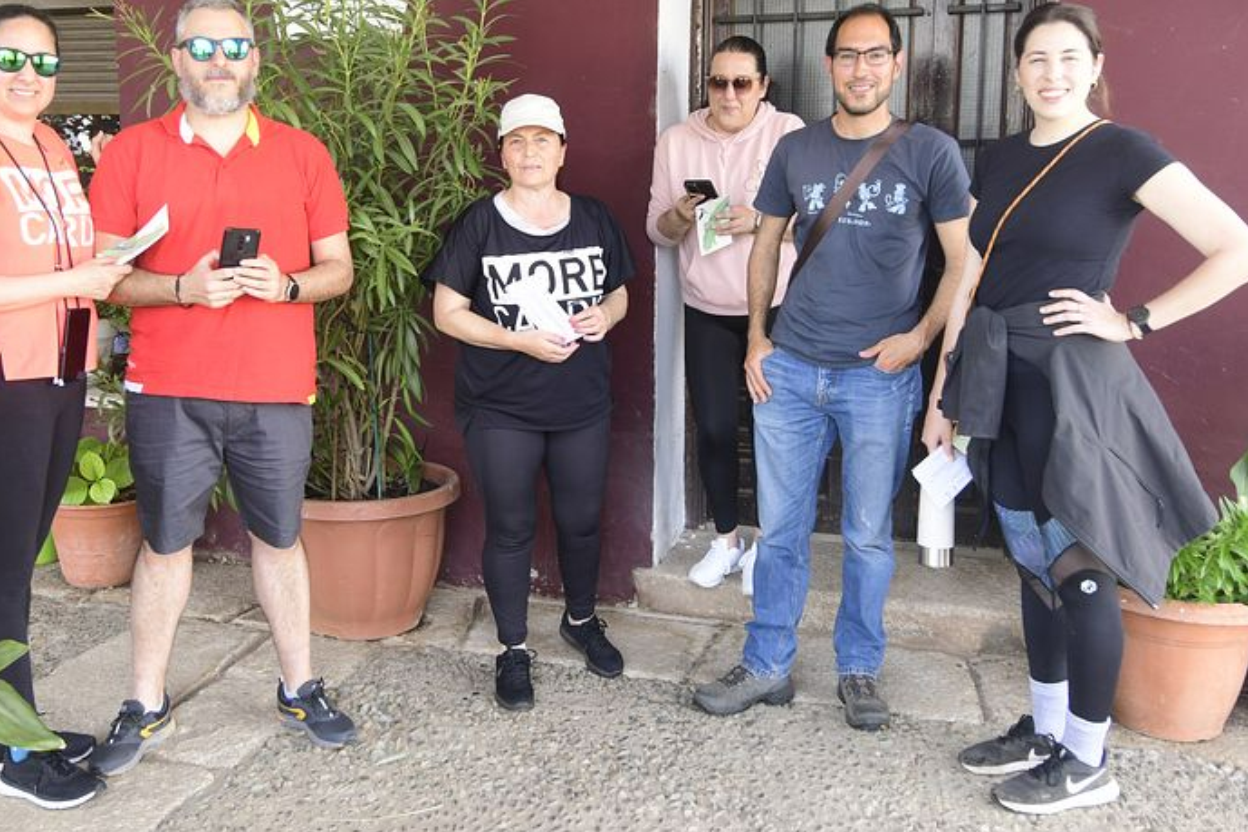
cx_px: 558
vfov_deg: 35.8
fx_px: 1282
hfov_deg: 51.8
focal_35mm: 37
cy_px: 337
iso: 320
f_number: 5
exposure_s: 1/60
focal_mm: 20
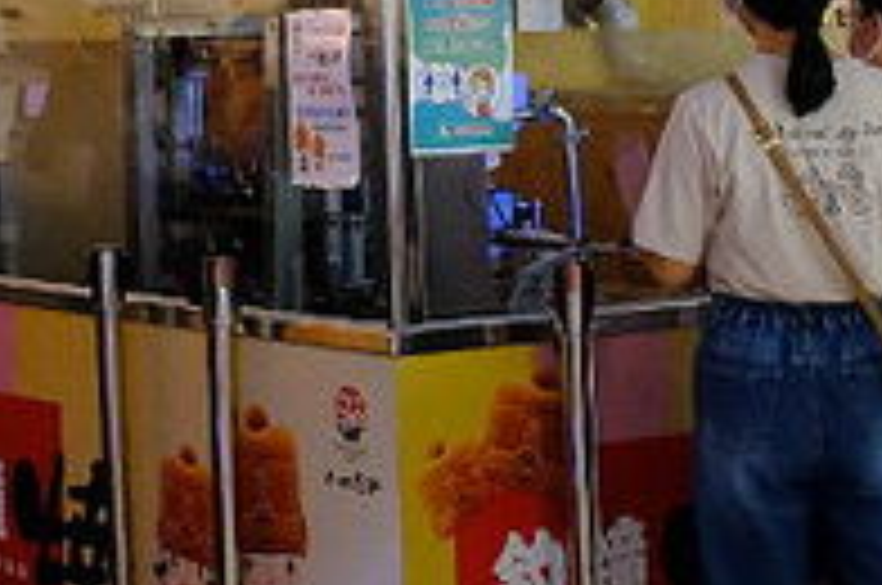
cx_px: 176
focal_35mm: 126
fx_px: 3082
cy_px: -108
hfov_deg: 16.2
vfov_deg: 10.7
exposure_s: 1/30
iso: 3200
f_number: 10
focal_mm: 19.6
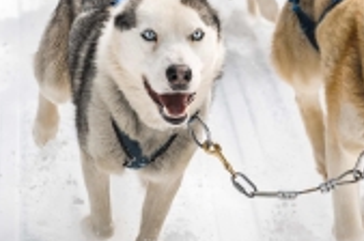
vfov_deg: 8.8
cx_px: 258
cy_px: -10
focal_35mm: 154
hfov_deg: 13.3
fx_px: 1554
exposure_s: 1/3200
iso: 200
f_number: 4
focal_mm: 52
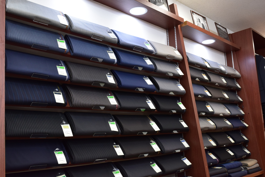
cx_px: 132
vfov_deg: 36.9
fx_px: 265
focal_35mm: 36
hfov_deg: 53.1
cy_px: 88
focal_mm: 24
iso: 1250
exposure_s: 1/60
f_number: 8
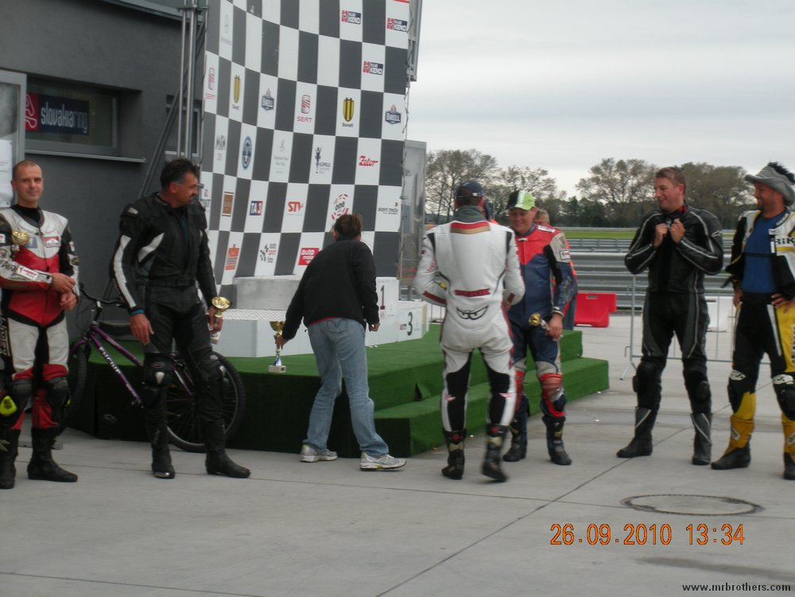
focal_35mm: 78
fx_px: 1791
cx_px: 398
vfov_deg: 18.9
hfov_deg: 25.0
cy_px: 298
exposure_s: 1/62.8
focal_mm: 14.2
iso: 64
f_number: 4.8
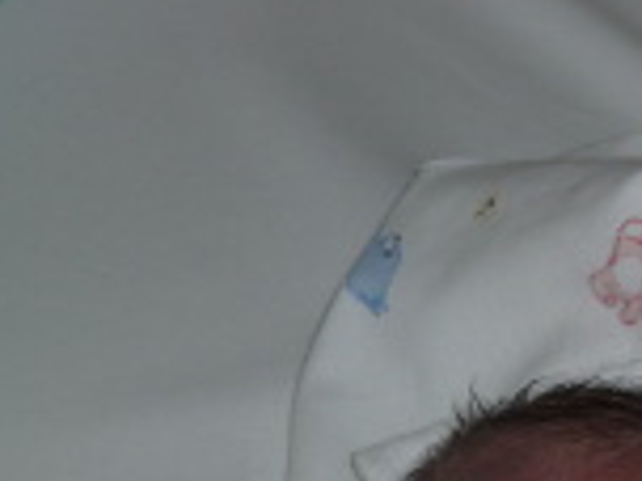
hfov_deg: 10.4
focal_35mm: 187
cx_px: 777
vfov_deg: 7.9
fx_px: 3468
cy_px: 574
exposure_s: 1/50
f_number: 4.6
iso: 100
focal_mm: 15.2
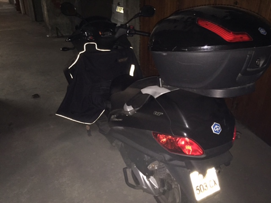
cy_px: 102
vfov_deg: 48.2
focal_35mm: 29
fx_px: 227
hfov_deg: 61.7
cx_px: 136
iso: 320
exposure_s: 1/17
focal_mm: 4.15
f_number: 2.2
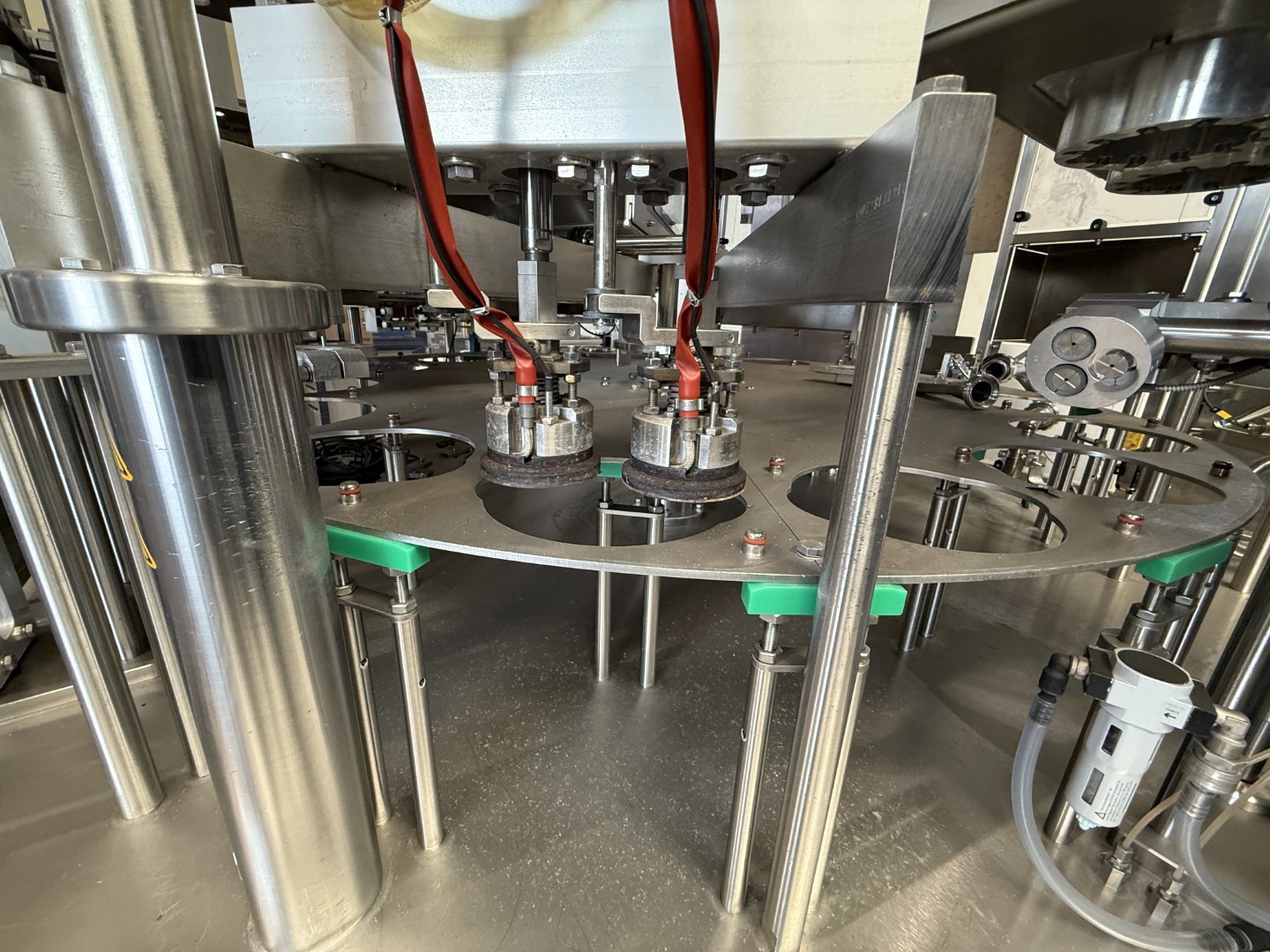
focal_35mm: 14
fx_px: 514
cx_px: 635
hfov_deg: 102.1
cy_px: 476
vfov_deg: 85.7
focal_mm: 2.22
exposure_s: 1/50
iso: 320
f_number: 2.2
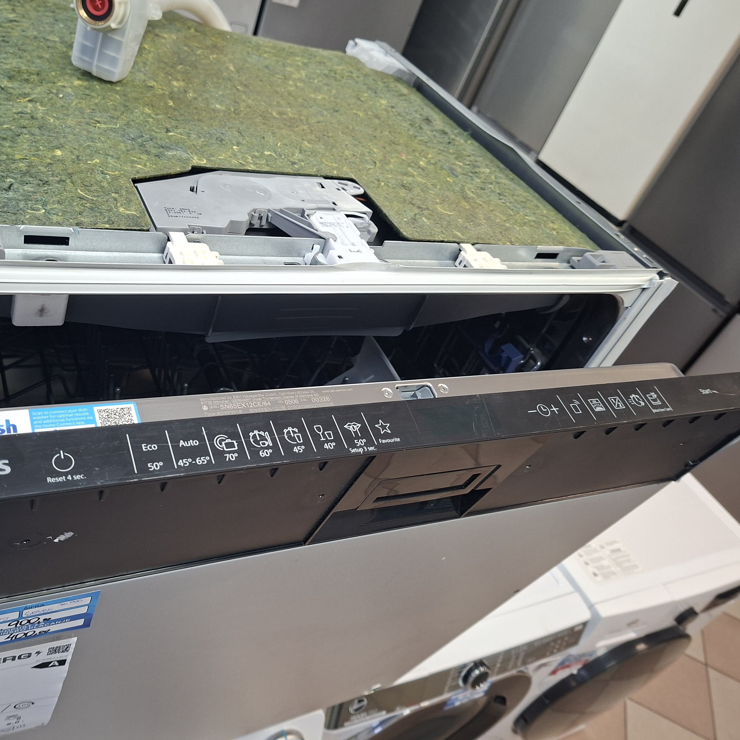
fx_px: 677
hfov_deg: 56.5
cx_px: 272
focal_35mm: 28
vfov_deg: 57.3
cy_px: 359
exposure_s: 1/50
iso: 200
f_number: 1.8
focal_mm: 5.54
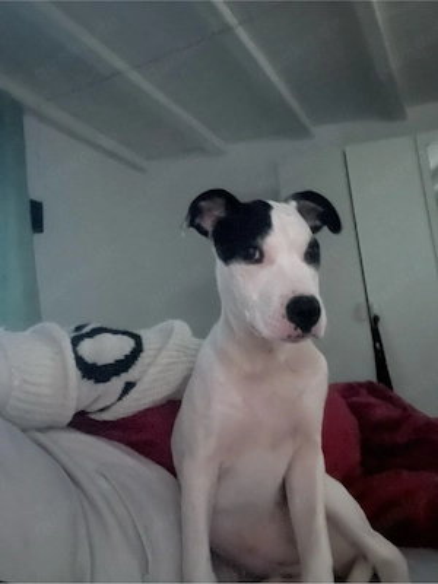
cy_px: 292
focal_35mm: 30
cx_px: 219
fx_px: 506
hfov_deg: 46.8
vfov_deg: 60.0
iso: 3200
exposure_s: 1/15
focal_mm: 2.71
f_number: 2.2
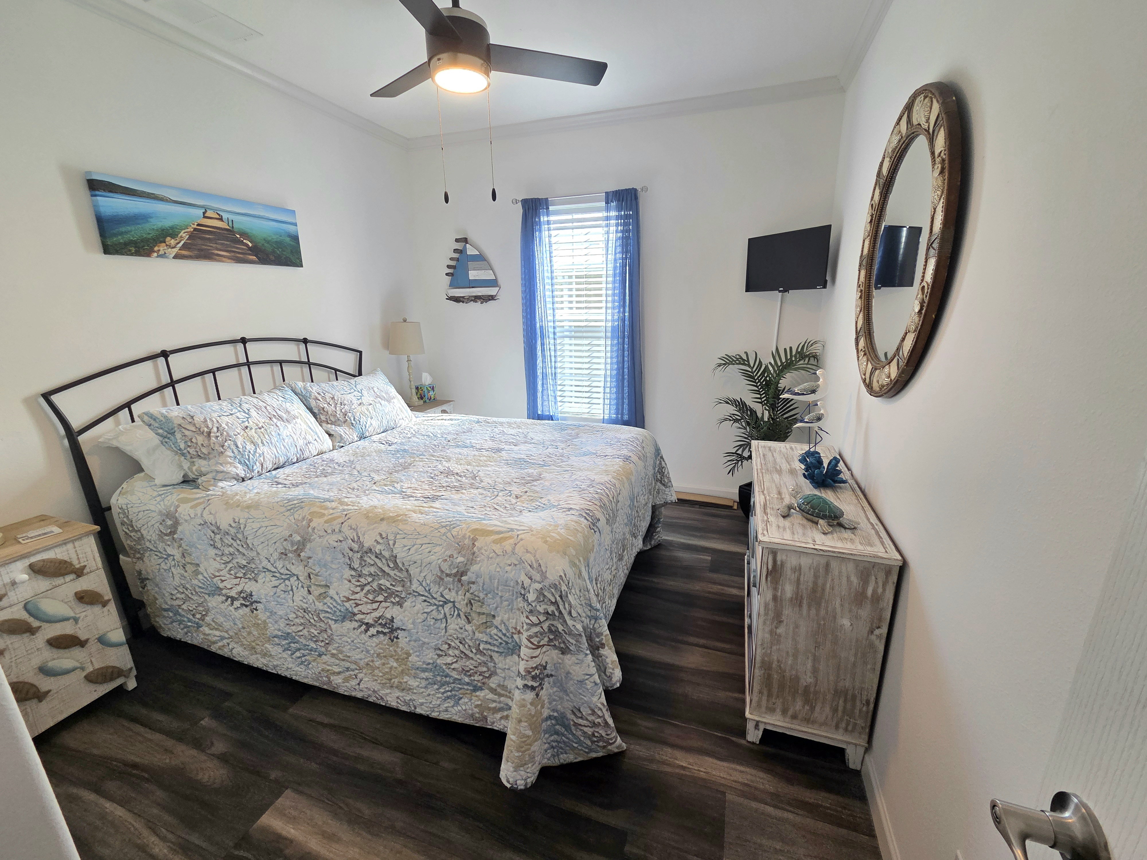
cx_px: 574
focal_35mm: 13
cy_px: 430
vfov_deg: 89.9
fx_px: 431
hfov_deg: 106.2
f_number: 2.2
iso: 80
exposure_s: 1/120
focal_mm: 2.2
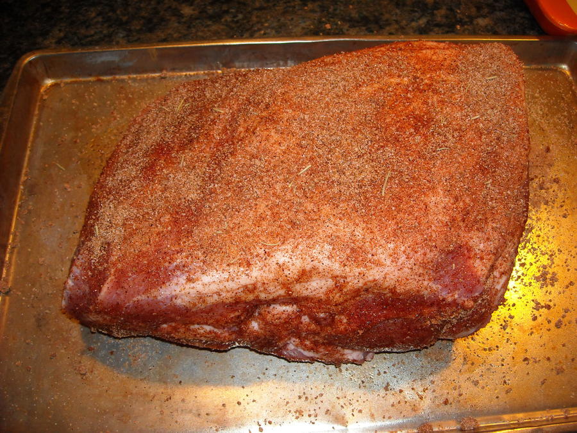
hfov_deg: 52.6
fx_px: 583
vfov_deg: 40.7
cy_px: 216
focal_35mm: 35
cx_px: 288
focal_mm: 5.7
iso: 200
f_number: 2.8
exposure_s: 1/60
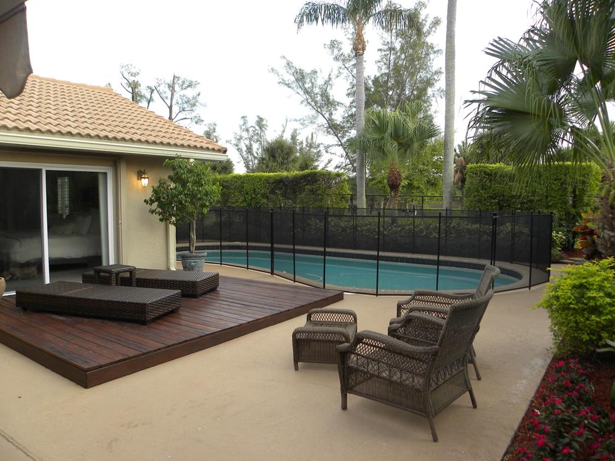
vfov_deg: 51.4
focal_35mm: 27
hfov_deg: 65.3
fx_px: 480
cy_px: 234
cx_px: 303
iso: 64
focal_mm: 4.6
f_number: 3.2
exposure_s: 1/79.5
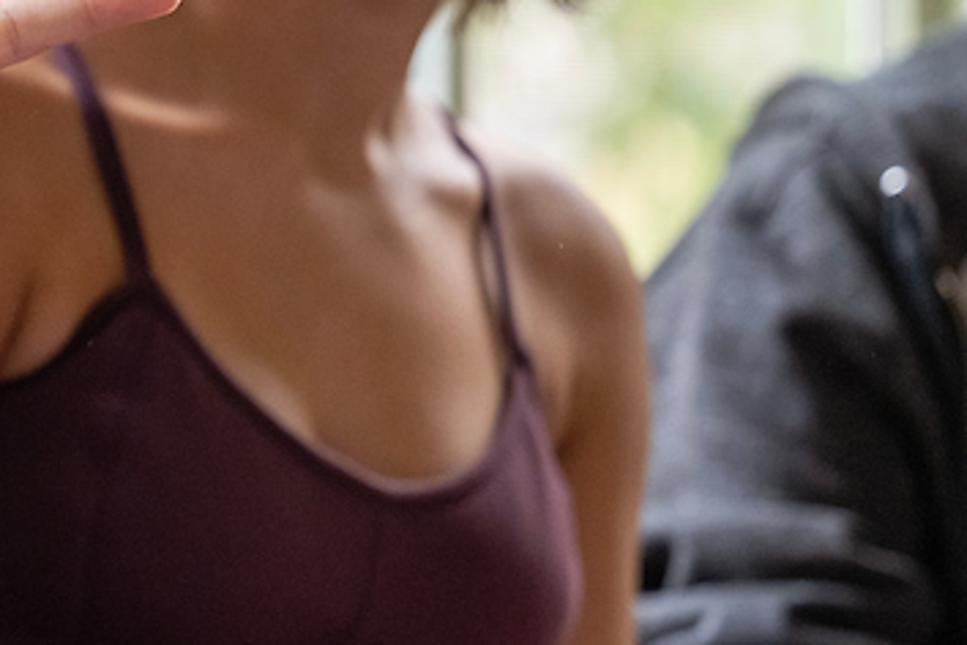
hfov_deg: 7.1
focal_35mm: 288
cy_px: -27
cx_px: -298
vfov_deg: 4.8
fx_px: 7735
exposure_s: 1/250
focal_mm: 85
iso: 800
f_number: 2.8
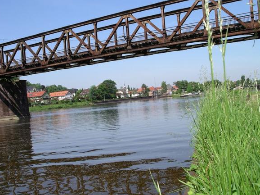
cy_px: 99
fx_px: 308
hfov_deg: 45.8
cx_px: 137
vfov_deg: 35.1
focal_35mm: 41
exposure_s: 1/320
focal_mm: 7.8
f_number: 5.6
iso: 64
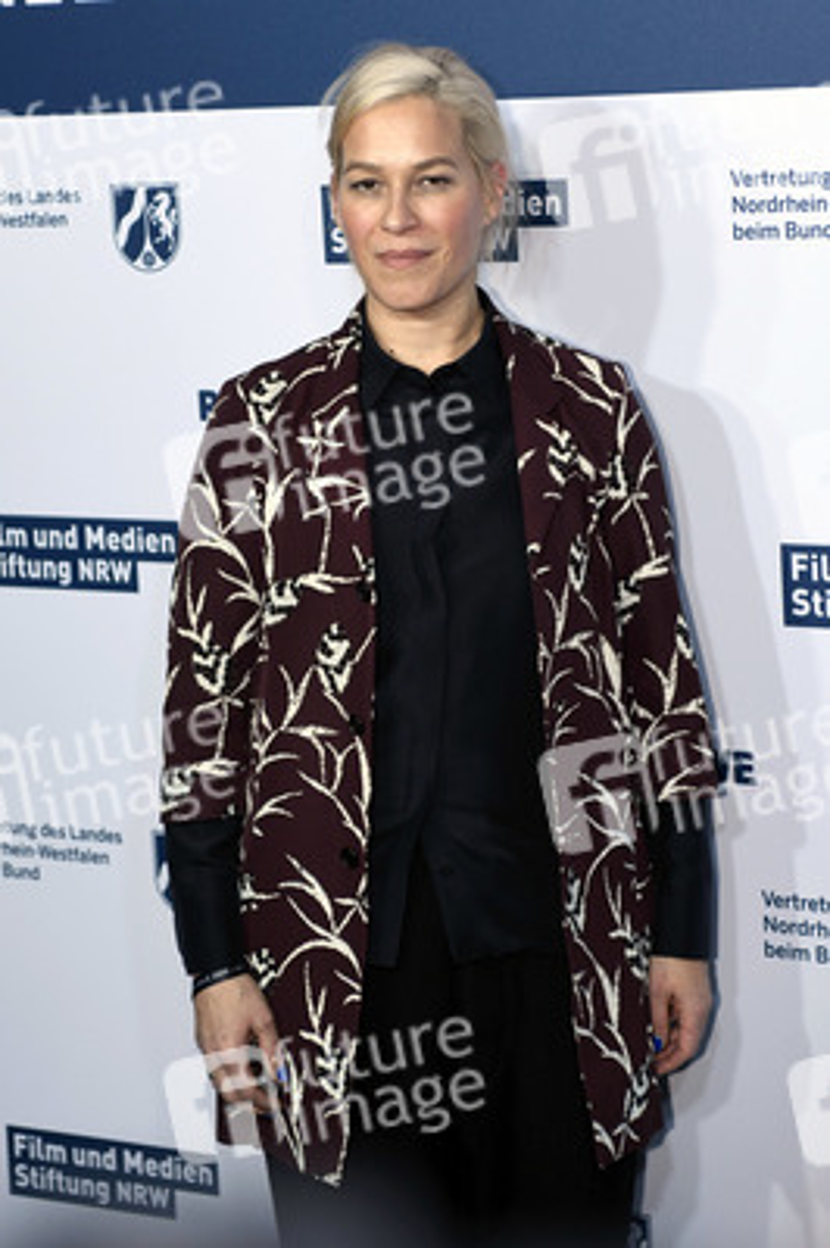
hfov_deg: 19.4
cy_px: 624
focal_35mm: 70
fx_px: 2425
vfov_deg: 28.9
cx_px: 415
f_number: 4
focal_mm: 70
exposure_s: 1/400
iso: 800
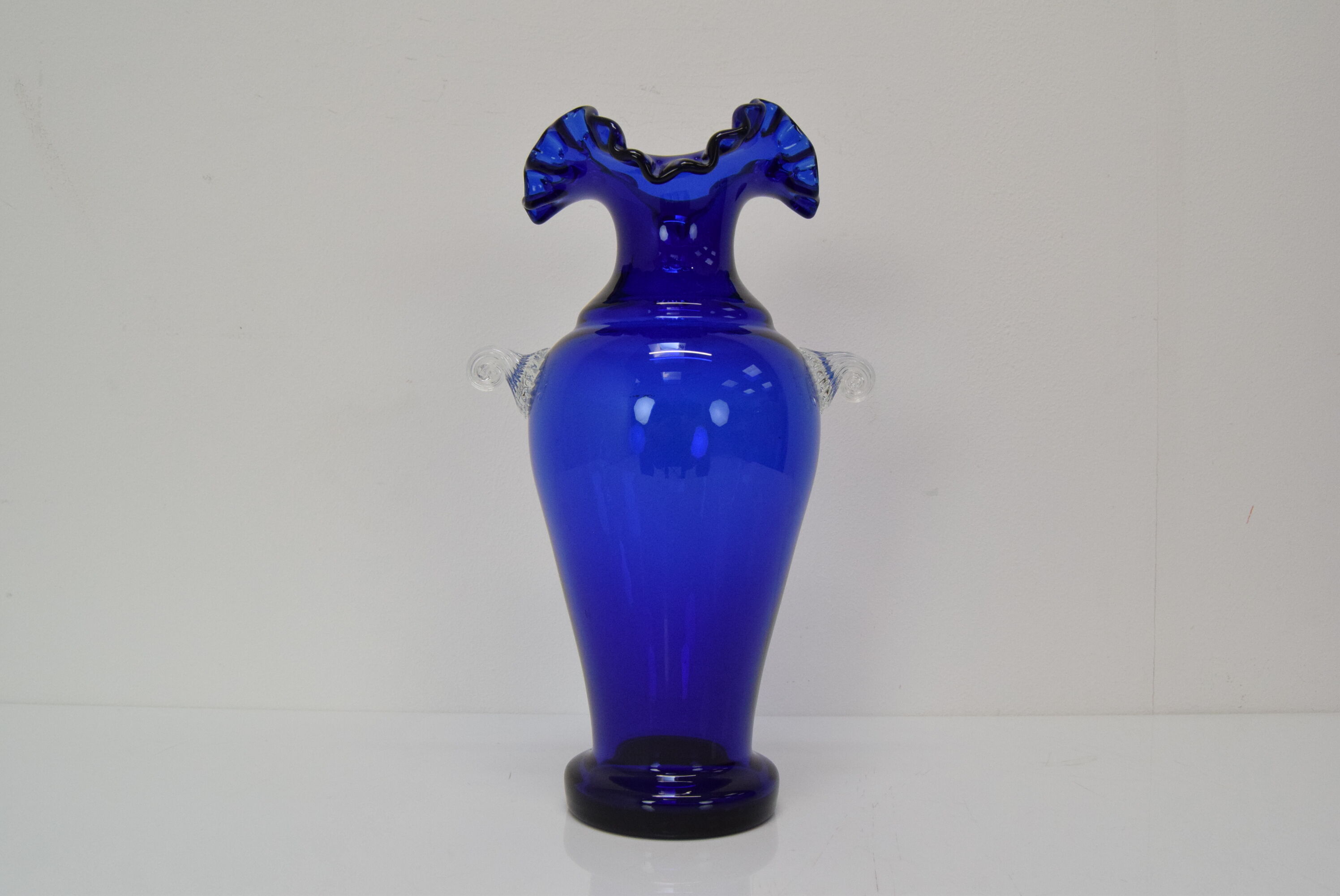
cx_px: 670
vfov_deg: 43.7
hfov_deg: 61.9
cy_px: 448
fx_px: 1117
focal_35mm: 30
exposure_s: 1/250
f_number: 8
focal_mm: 20
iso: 1600
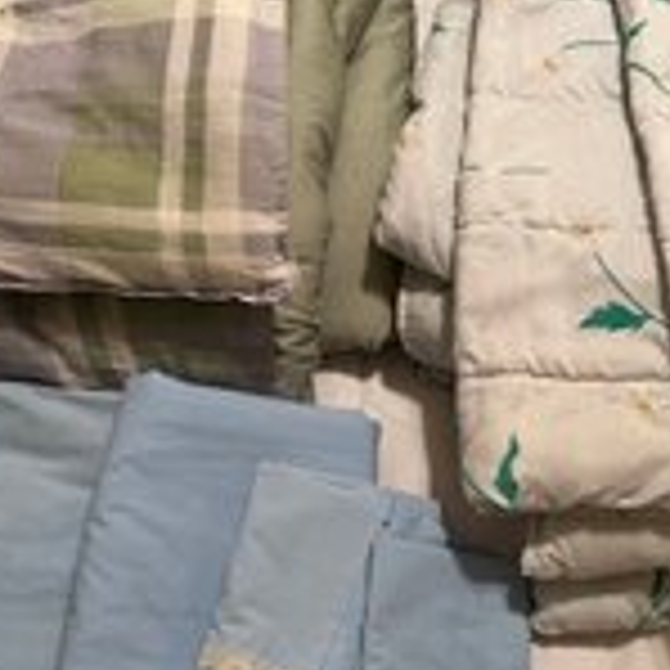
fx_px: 1161
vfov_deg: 32.2
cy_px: 344
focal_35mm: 53
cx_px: 416
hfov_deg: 32.1
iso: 200
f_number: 1.5
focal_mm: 5.7
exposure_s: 1/60
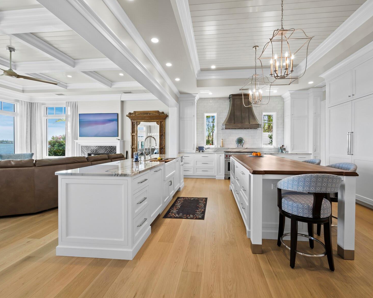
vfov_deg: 84.0
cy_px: 145
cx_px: 195
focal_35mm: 15
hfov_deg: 96.7
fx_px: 166
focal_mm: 7
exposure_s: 1/4
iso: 400
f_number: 11
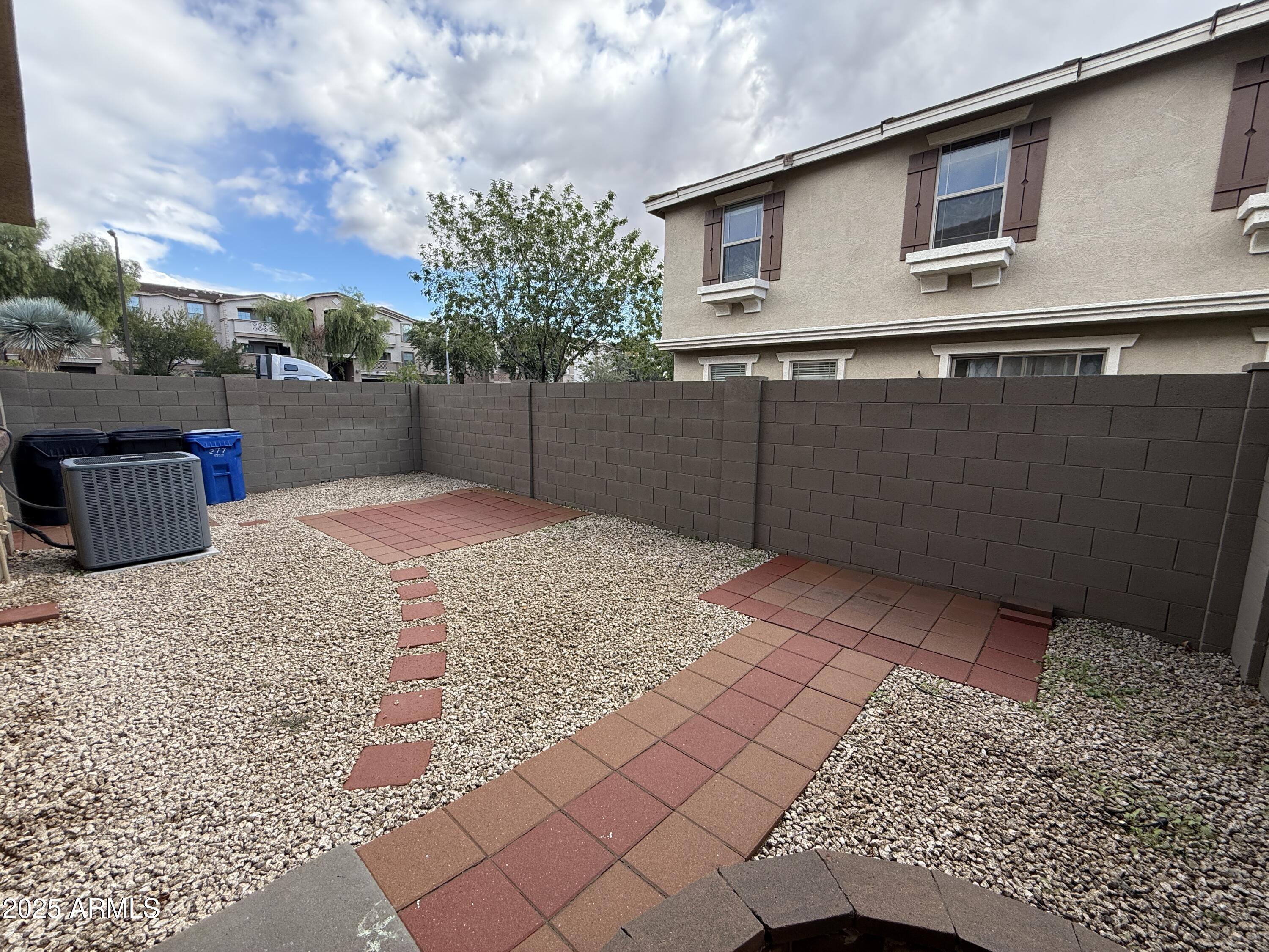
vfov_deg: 85.7
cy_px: 476
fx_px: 513
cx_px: 634
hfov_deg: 102.1
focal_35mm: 14
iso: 64
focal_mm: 2.22
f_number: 2.2
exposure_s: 1/383
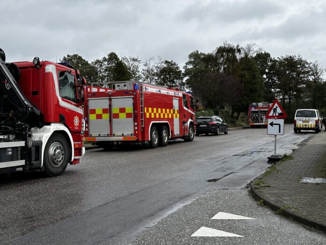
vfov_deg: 30.3
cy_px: 122
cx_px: 163
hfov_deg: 39.7
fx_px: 452
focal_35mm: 48
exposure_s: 1/1667
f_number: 1.78
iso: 64
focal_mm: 6.86
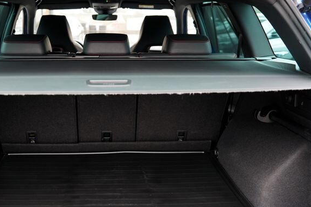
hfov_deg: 45.0
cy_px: 118
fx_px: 371
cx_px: 116
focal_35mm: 43
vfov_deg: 31.1
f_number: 2.8
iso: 250
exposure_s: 1/30
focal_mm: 24
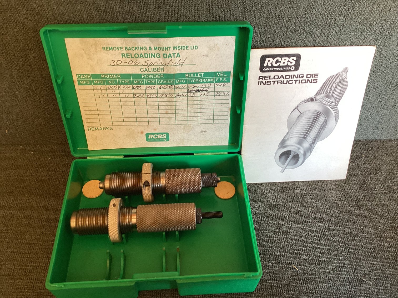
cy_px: 149
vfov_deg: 45.4
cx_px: 199
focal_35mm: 31
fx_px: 356
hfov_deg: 58.3
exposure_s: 1/50
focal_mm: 3.3
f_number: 2.4
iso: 80
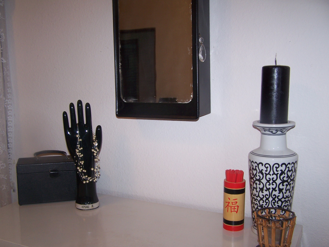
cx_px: 164
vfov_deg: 37.7
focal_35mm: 38
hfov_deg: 49.0
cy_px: 124
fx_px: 361
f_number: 2.8
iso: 80
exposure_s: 1/60
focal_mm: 6.3
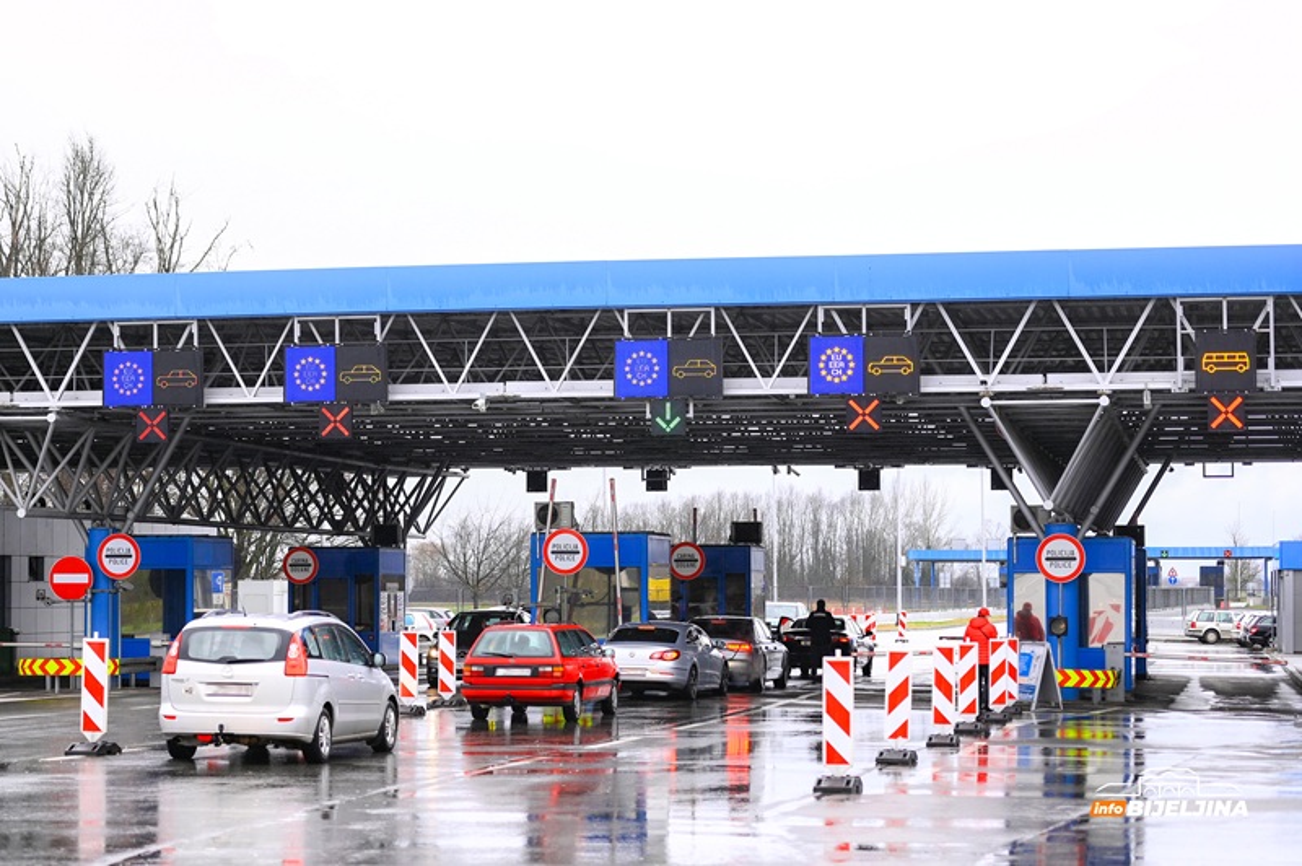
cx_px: 651
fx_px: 2530
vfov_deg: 19.4
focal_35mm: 70
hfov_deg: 28.9
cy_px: 433
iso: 400
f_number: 3.2
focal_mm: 70
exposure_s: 1/800
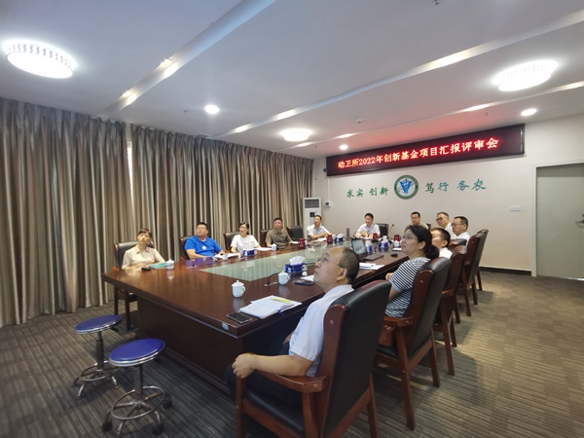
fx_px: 287
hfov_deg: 91.0
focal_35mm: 17
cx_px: 292
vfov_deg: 74.7
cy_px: 219
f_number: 2.2
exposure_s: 1/33.3
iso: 250
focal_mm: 2.23
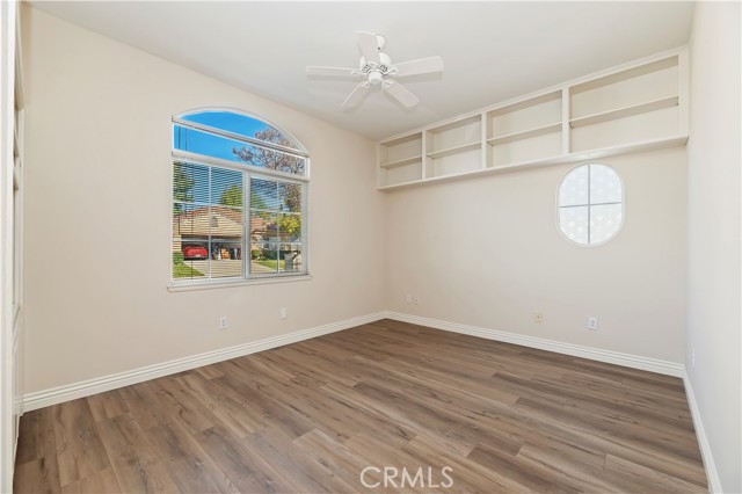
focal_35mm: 14
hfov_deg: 104.3
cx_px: 371
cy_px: 247
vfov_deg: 81.1
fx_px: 288
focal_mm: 14
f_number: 10
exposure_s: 1/20
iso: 500
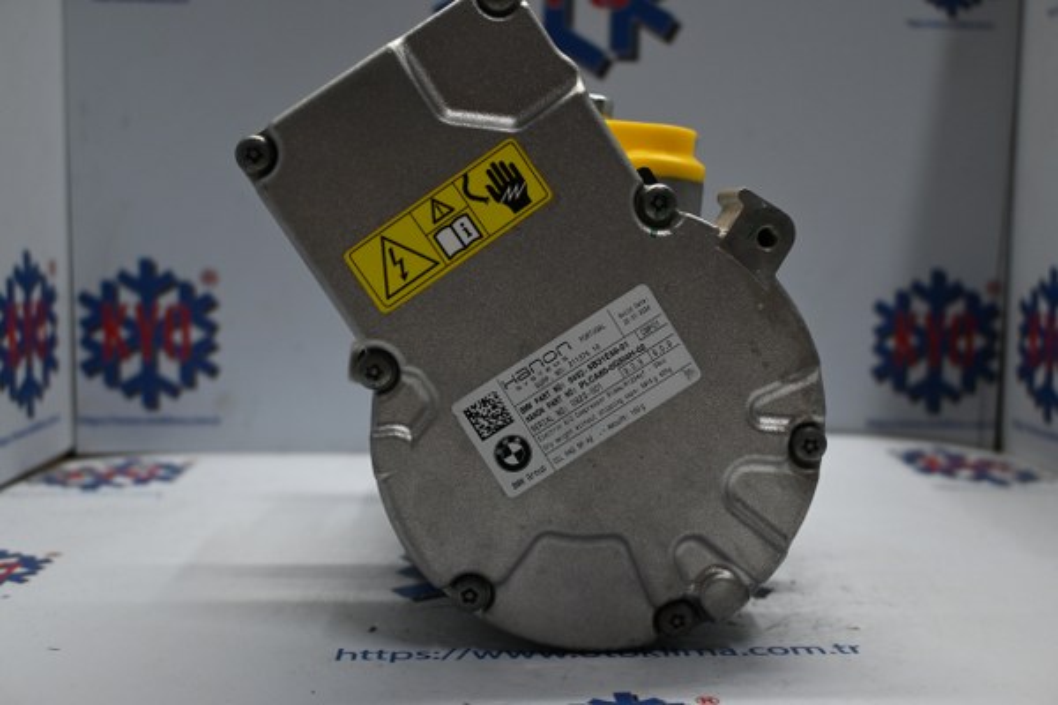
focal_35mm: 38
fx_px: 1102
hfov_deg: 51.3
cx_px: 529
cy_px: 352
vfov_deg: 35.5
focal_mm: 25
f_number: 4.2
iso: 720
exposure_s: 1/125
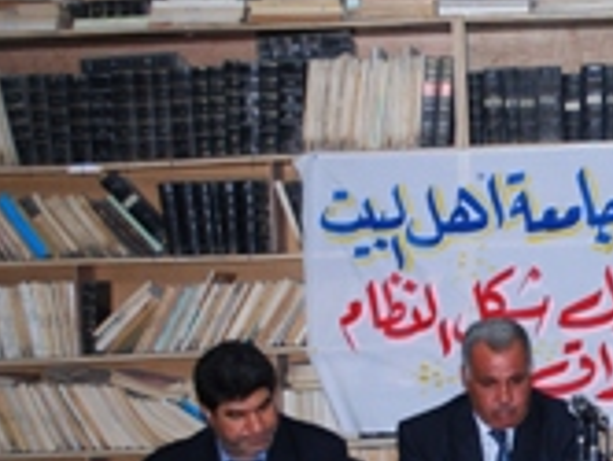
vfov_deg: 19.7
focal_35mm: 74
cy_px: 374
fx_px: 1312
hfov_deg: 25.1
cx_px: 611
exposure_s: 1/125
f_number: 4
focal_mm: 22
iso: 125
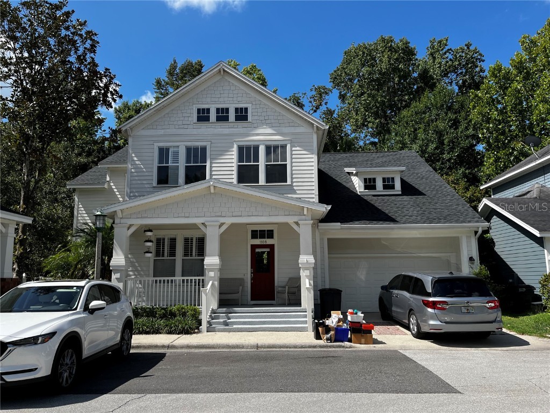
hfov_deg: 67.3
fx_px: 413
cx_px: 275
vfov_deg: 53.1
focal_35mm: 26
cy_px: 206
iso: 50
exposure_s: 1/2632
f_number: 1.6
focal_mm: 5.1
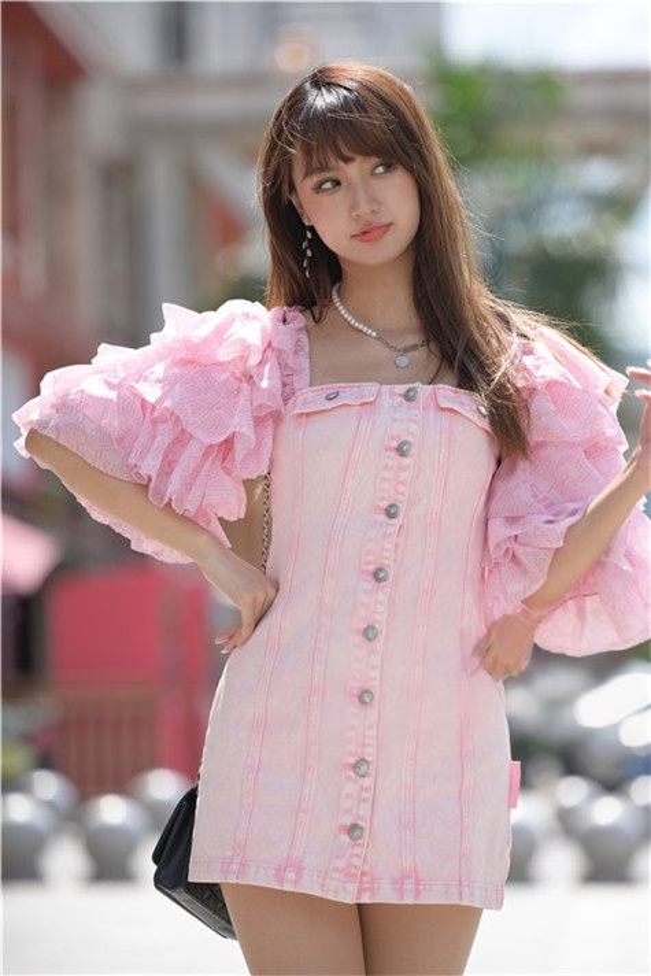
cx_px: 326
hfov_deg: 7.8
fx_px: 4744
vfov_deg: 11.7
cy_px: 488
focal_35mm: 175
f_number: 4
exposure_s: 1/500
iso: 100
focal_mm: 175
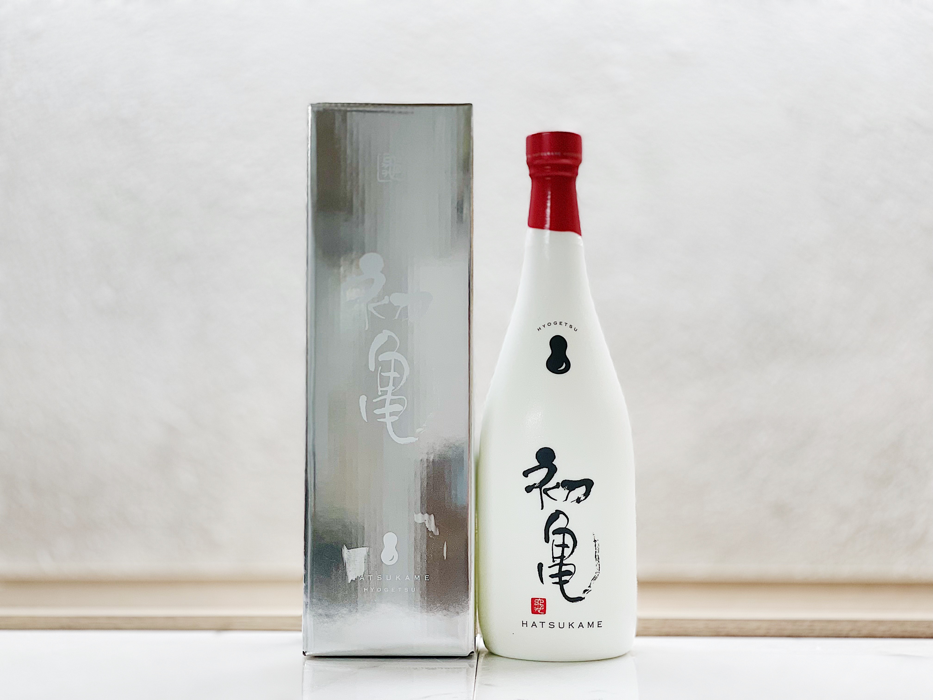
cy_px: 350
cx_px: 466
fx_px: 1402
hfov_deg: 36.8
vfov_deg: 28.0
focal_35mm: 52
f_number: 2
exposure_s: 1/100
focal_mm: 6
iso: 64
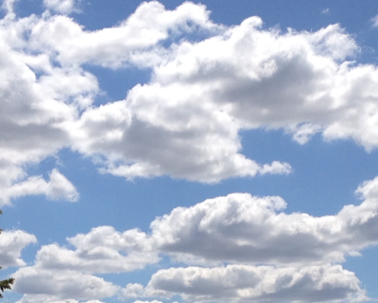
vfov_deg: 12.8
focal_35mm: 119
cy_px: 303
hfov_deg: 16.2
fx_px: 1332
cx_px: 205
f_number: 2.4
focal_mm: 4.12
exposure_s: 1/3876
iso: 50
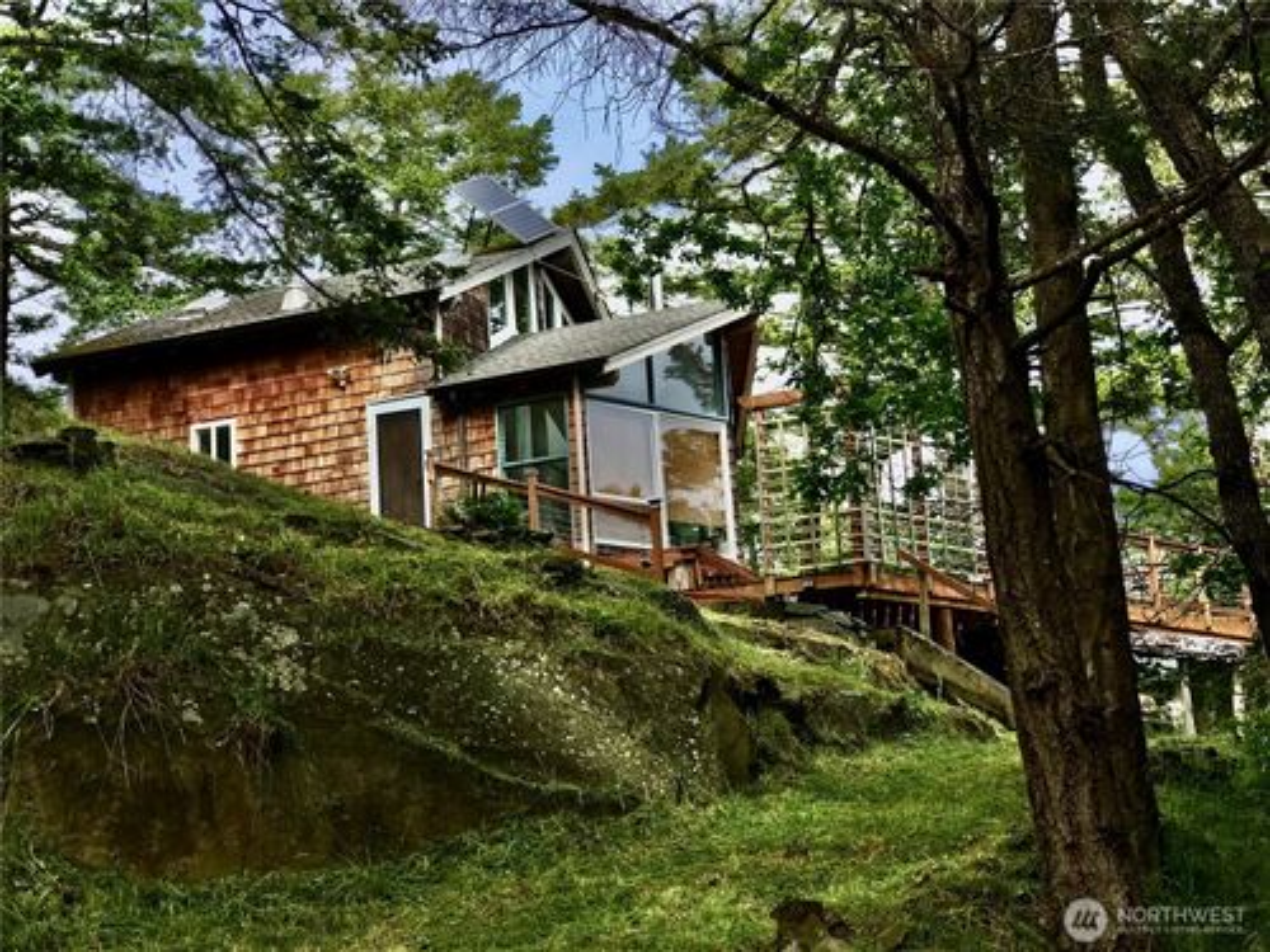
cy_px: 476
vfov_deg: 25.7
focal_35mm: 57
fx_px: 2091
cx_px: 635
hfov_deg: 33.8
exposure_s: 1/206
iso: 20
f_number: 2.8
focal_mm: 6.6
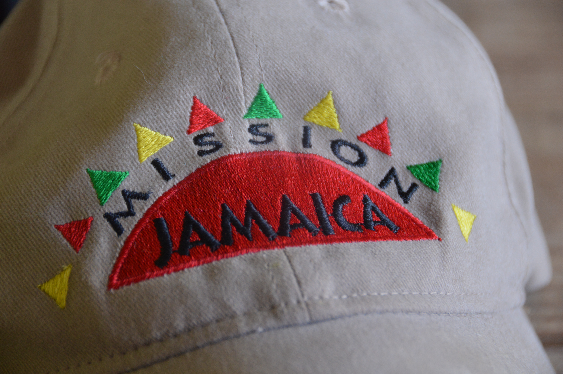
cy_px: 187
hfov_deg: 13.1
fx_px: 2461
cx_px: 282
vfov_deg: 8.7
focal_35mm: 158
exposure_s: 1/60
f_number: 5.3
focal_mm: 105
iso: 640
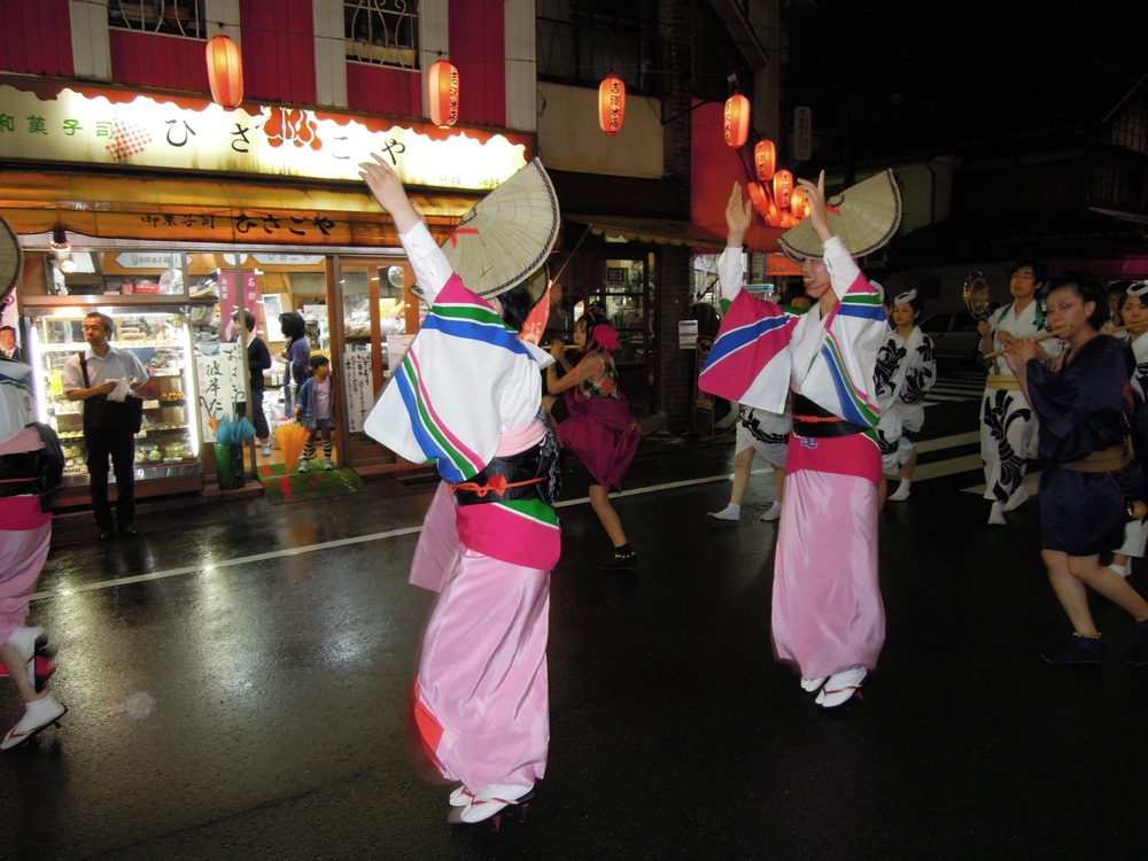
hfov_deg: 71.6
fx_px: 796
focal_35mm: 24
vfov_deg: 56.8
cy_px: 430
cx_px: 574
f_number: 2.8
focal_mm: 4.3
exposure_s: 1/30
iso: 250
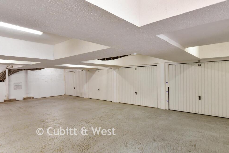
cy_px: 76
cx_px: 114
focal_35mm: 22
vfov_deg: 57.3
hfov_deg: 78.6
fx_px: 140
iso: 400
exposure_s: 1/8
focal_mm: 14
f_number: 7.1
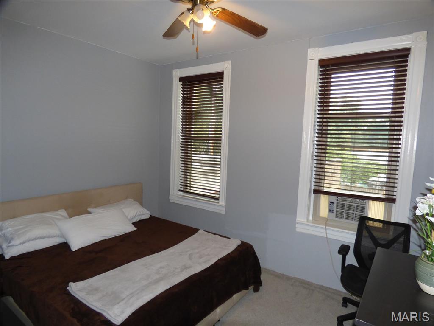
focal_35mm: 20
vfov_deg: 66.0
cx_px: 217
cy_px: 163
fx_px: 251
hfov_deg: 81.7
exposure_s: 1/60
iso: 250
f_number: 2.8
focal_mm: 3.58
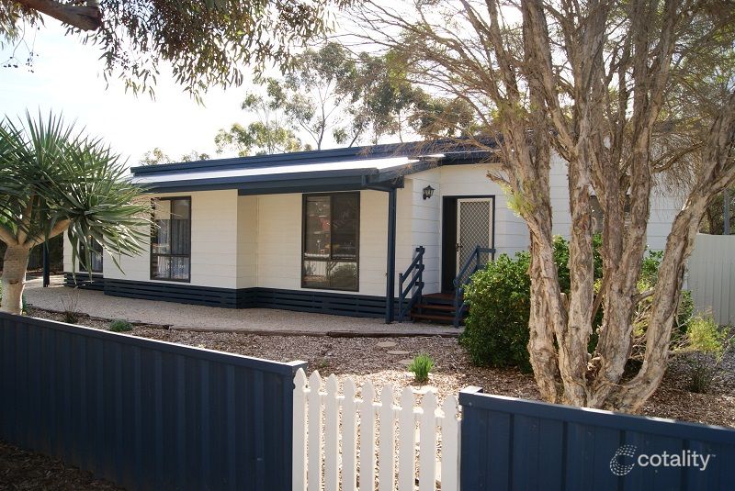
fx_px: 552
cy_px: 246
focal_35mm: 27
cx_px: 368
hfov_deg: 67.3
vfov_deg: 48.0
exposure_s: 1/160
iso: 100
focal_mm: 18
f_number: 8
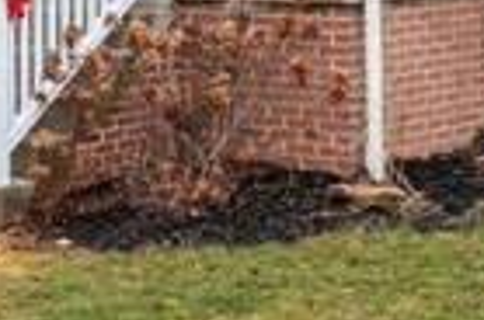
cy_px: -172
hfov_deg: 9.4
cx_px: 87
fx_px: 2938
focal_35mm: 219
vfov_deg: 6.2
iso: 100
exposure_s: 1/200
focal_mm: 10.26
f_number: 5
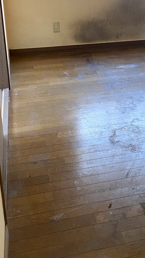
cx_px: 123
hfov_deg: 22.2
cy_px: 62
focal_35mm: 53
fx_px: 362
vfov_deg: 38.1
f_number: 1.8
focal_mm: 4.25
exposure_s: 1/68
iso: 125
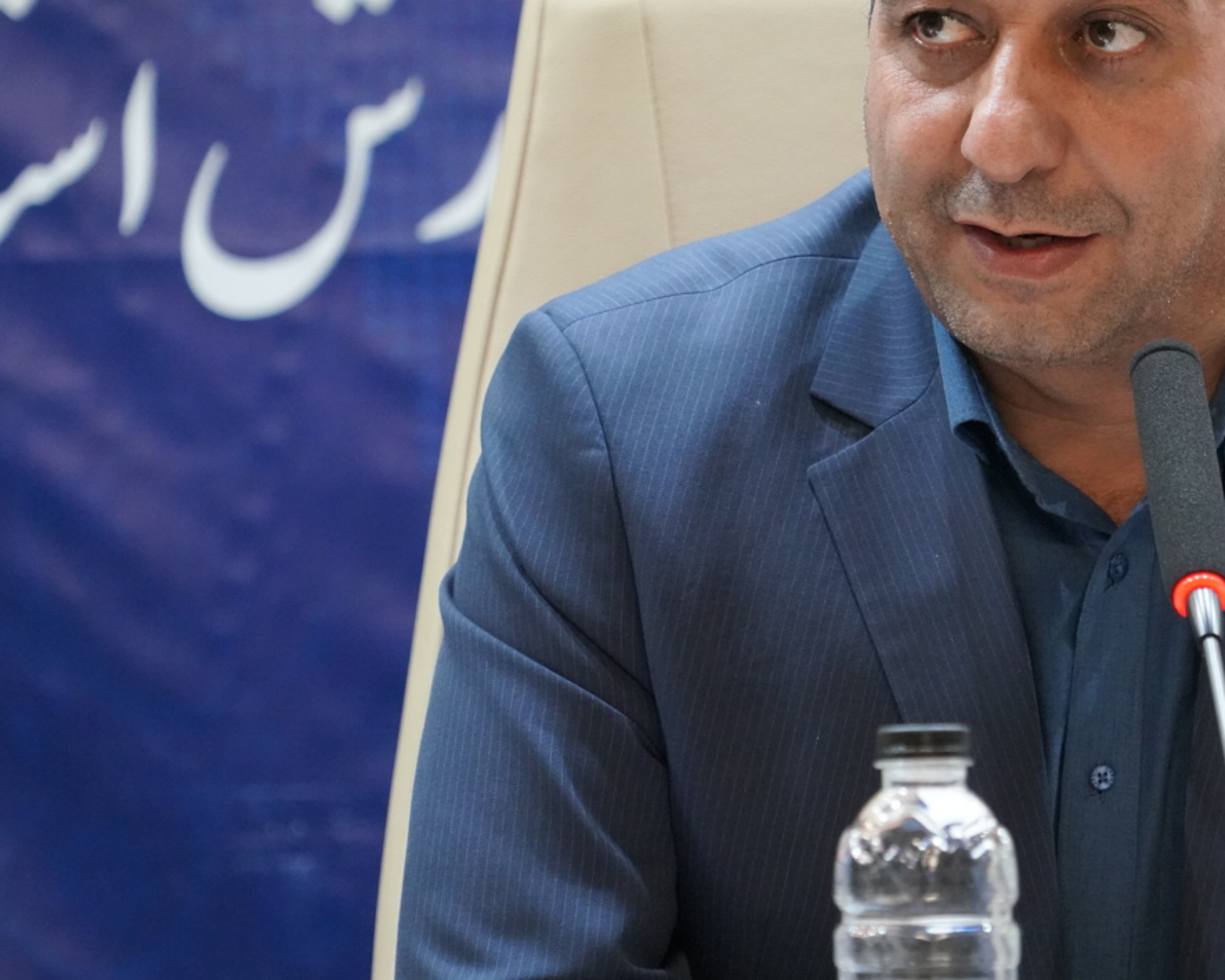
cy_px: 350
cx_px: 1027
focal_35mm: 238
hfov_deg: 8.1
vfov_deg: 6.5
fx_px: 8630
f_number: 6.3
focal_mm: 139
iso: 6400
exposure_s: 1/160
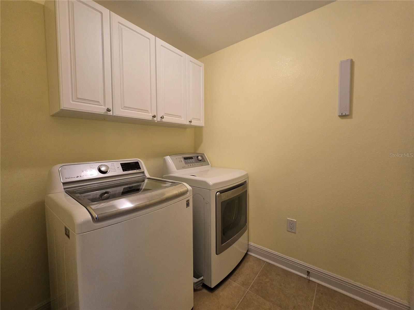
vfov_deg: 89.9
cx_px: 207
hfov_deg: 106.2
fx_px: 155
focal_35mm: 13
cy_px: 155
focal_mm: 2.2
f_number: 2.2
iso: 200
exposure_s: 1/60
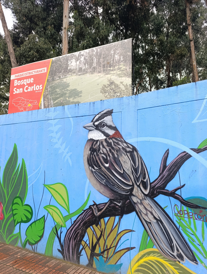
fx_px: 183
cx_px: 104
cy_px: 137
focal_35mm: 23
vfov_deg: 73.8
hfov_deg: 59.0
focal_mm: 6.14
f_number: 1.6
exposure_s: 1/128
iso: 50
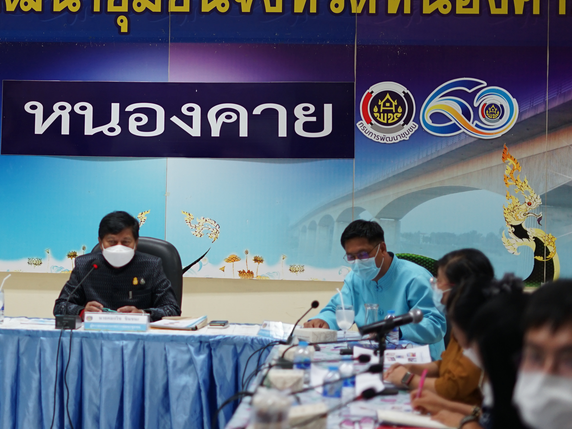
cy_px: 137
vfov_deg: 16.0
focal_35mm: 92
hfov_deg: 21.0
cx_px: 102
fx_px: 1520
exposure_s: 1/200
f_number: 1.8
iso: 400
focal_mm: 50
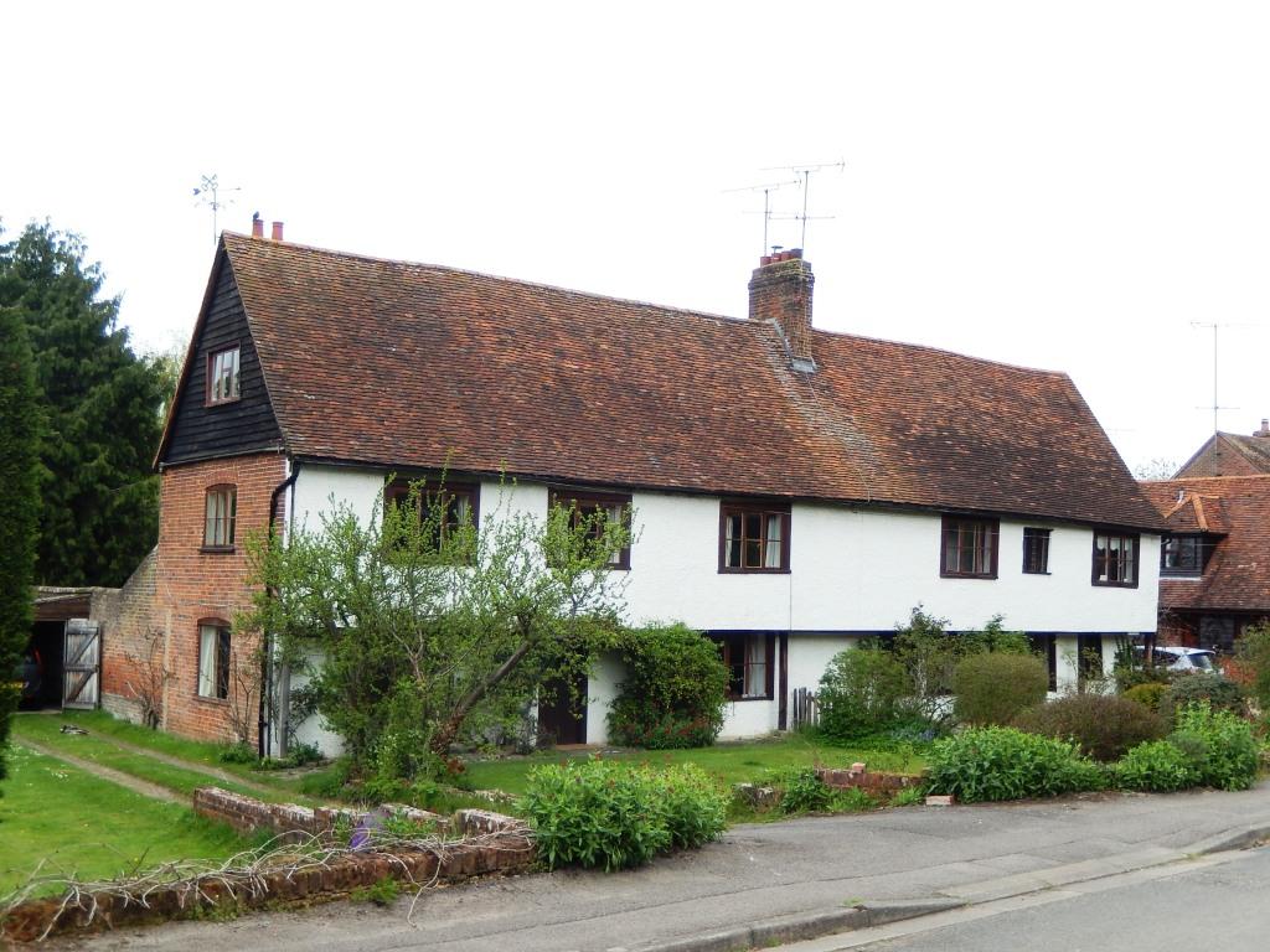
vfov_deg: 35.1
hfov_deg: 45.8
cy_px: 476
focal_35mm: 41
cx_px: 635
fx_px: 1504
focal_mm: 7.3
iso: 125
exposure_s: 1/400
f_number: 4.2
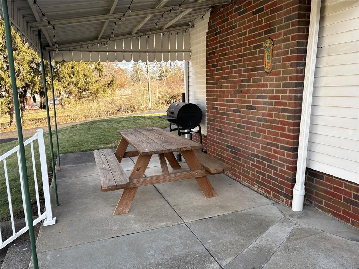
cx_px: 180
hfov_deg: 67.3
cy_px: 134
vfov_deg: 53.1
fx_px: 270
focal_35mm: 26
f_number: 1.6
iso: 50
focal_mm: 5.96
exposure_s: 1/496
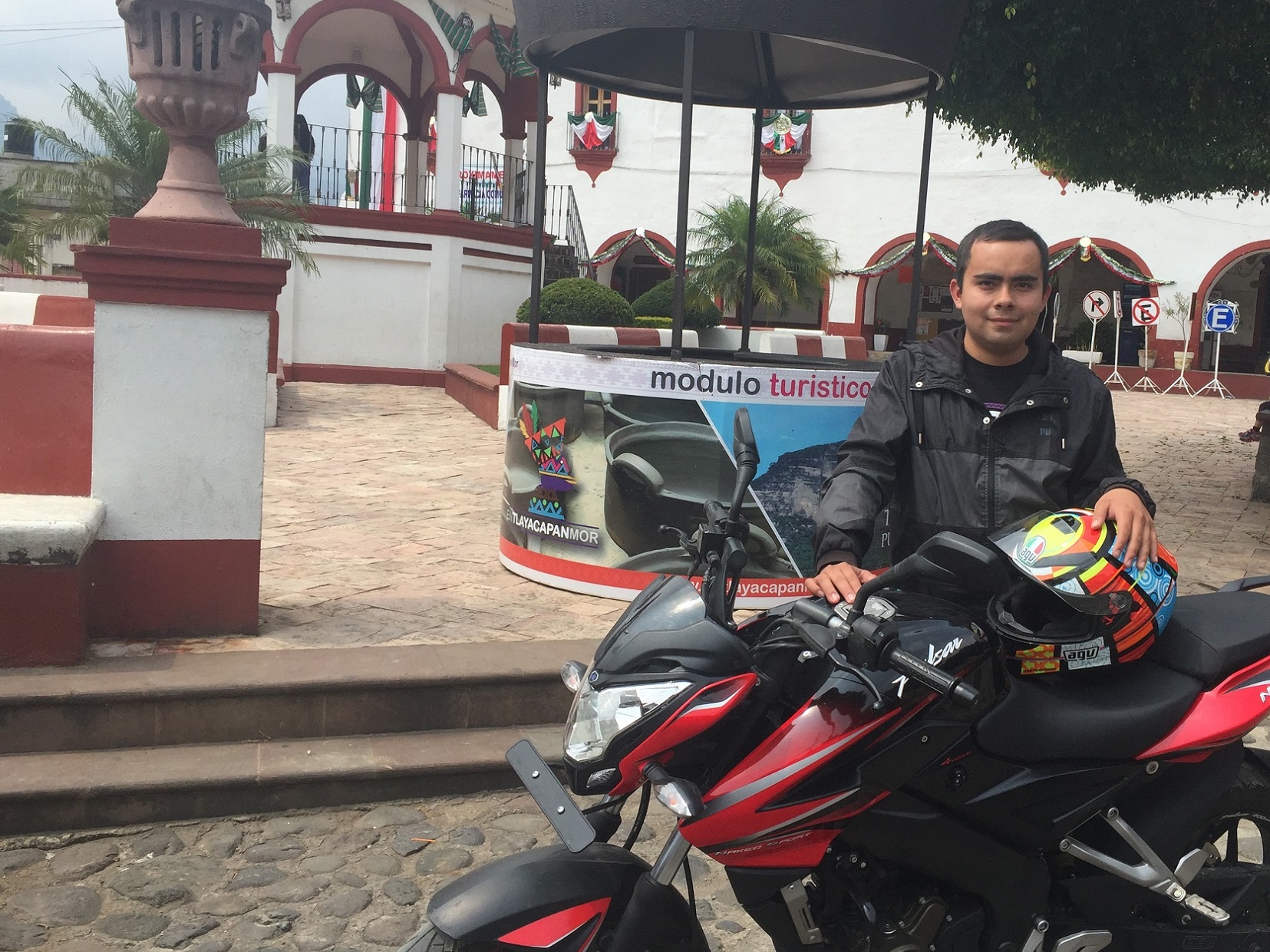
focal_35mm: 34
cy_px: 456
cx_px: 744
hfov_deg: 53.7
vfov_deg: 41.8
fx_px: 1247
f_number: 2.2
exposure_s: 1/1799
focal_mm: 4.15
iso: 32
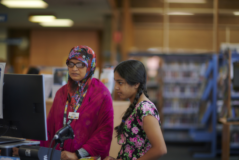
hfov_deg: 23.9
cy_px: 80
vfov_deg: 16.1
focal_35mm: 85
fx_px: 564
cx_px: 120
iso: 320
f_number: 1.4
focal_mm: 85
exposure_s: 1/200
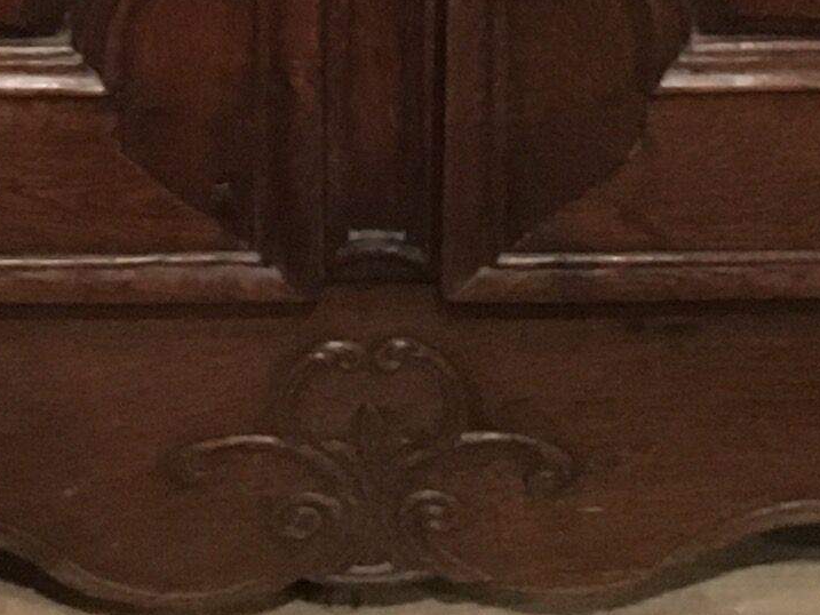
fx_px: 3862
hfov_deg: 12.1
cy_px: -690
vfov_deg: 8.5
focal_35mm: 163
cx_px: 295
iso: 500
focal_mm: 4.15
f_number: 2.2
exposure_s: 1/17
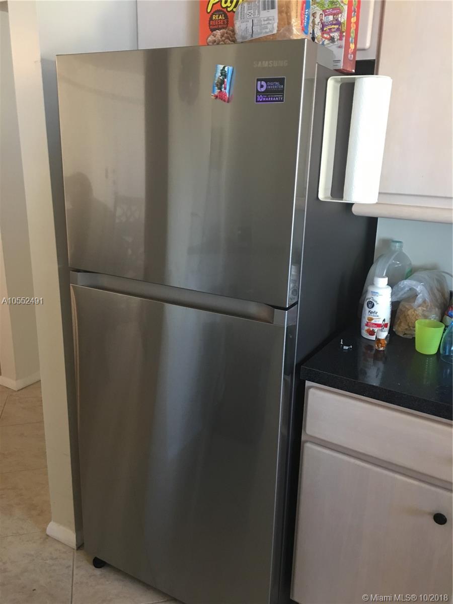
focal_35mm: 29
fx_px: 506
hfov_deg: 48.2
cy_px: 302
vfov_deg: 61.7
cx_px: 226
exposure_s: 1/15
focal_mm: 4.15
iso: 50
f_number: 2.2
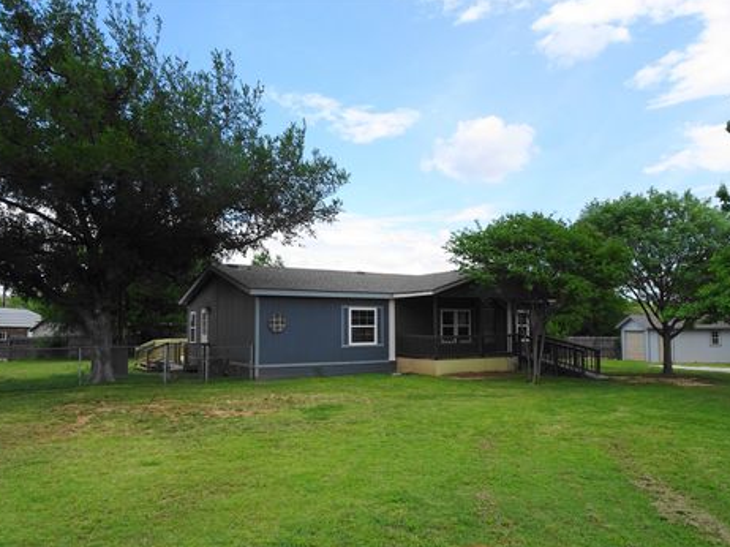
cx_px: 371
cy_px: 290
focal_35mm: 26
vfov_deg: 53.0
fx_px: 548
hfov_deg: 67.3
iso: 80
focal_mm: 4.1
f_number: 3.5
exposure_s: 1/640
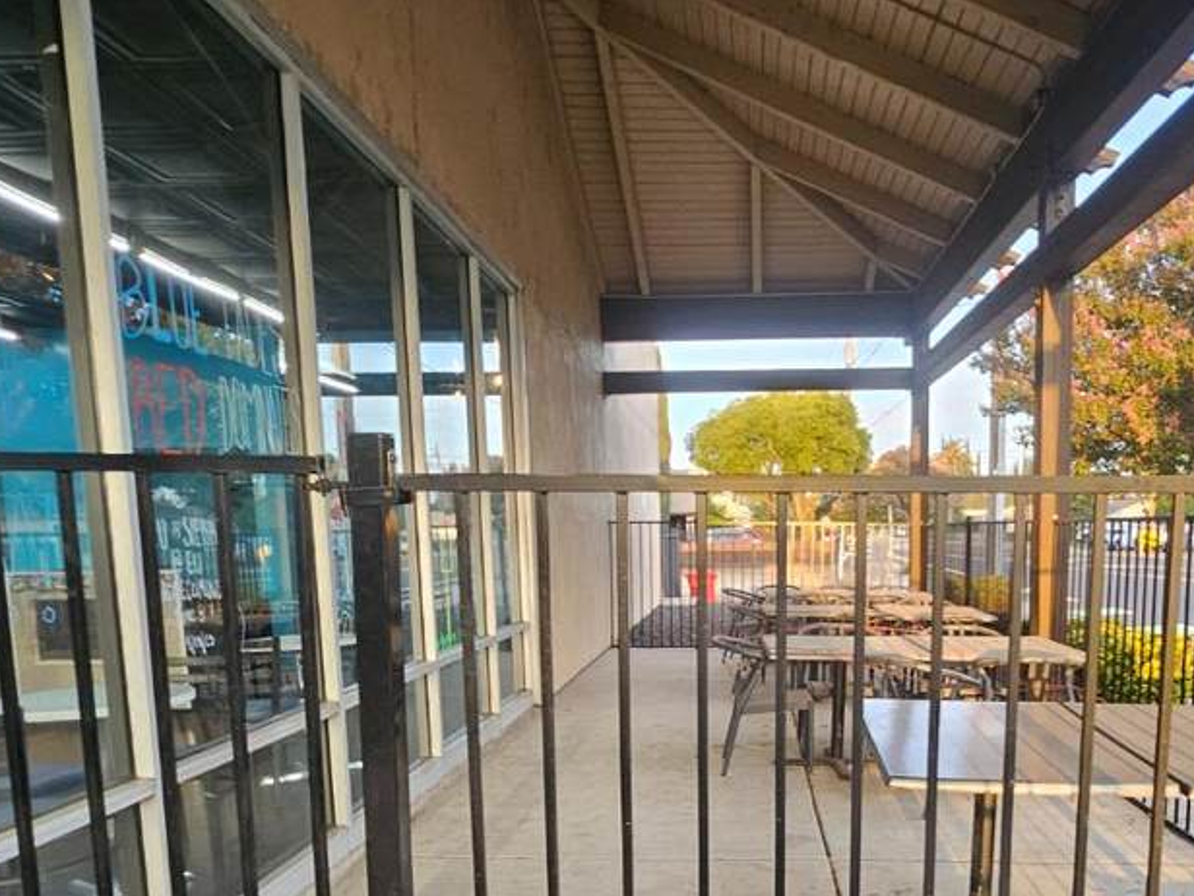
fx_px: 931
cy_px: 650
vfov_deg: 49.7
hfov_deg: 64.3
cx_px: 750
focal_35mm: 27
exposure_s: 1/60
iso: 50
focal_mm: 1.74
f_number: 2.2
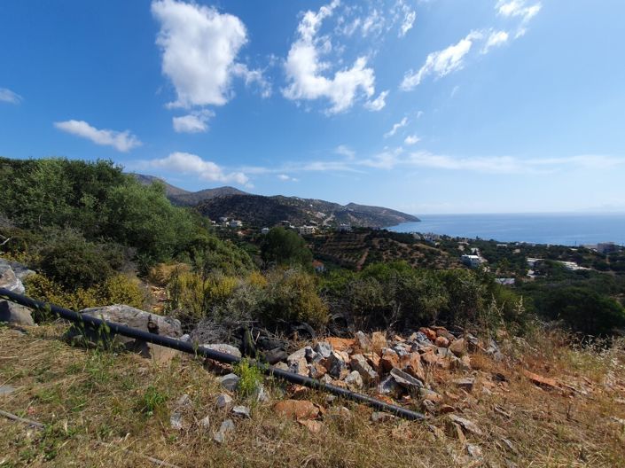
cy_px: 234
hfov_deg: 106.2
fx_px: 235
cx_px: 312
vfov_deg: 89.9
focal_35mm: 13
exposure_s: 1/1476
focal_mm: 1.8
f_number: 2.2
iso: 50
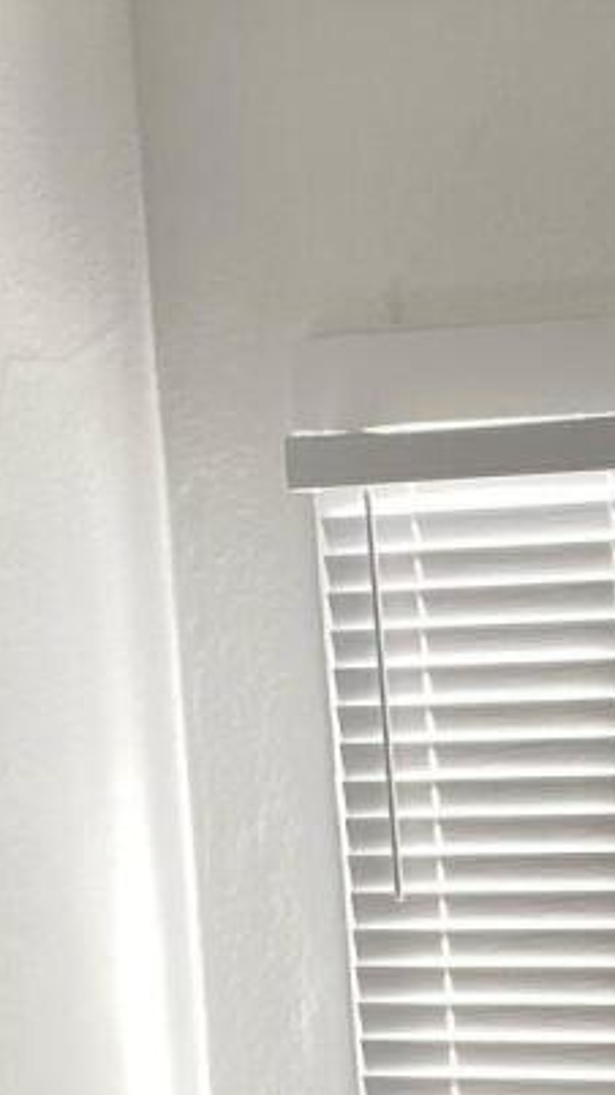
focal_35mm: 141
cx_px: 1015
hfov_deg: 8.4
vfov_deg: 14.9
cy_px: 1196
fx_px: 4089
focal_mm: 4.25
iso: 40
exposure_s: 1/120
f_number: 1.8
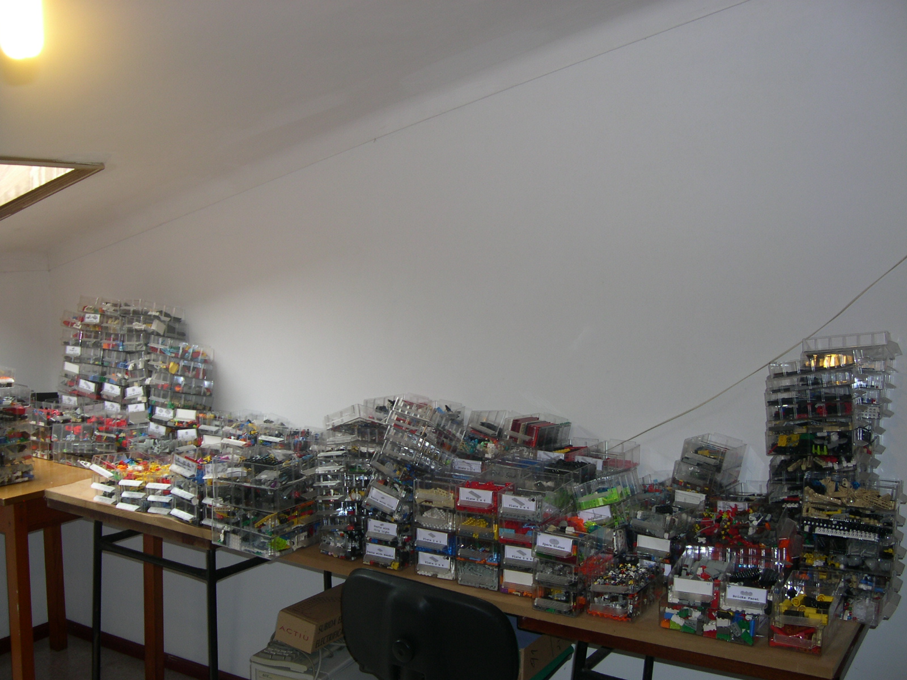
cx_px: 454
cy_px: 340
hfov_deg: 49.0
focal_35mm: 38
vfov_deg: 37.7
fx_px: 996
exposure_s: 1/30
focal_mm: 8
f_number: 2.8
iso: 100
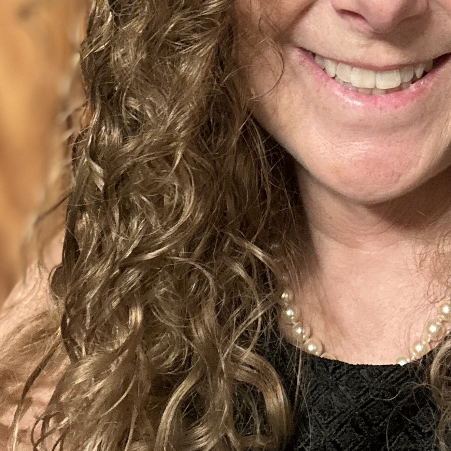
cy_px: -36
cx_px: 360
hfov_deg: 27.2
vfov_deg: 25.8
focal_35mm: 62
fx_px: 914
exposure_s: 1/60
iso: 250
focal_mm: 2.69
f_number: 1.9
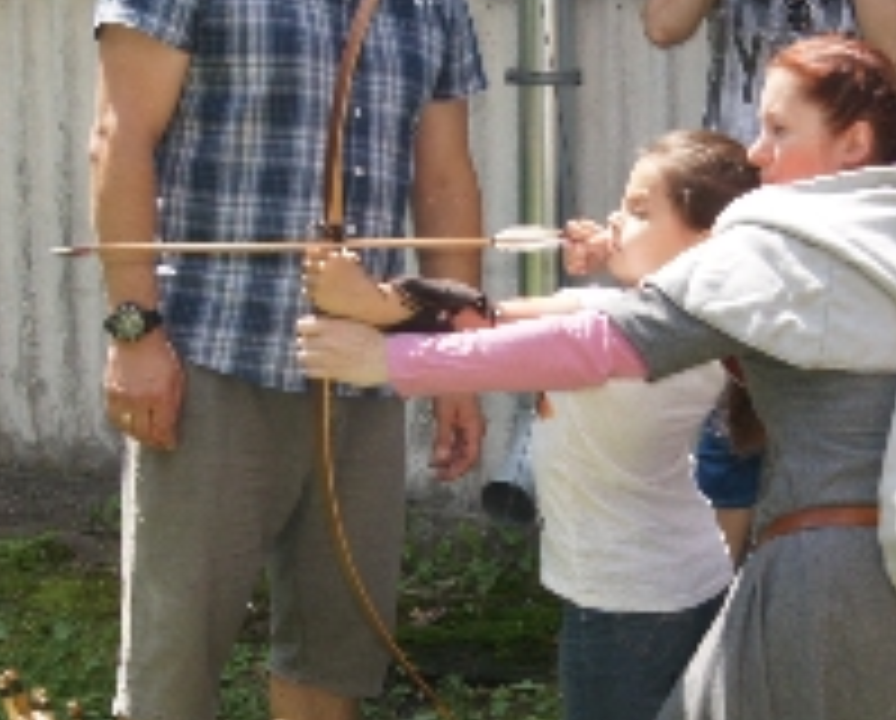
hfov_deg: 17.4
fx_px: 2923
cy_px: 524
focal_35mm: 110
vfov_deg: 14.0
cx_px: 639
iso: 200
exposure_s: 1/160
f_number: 11
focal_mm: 26
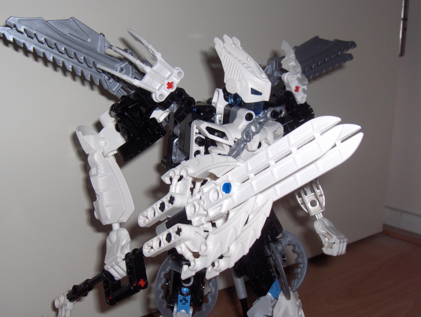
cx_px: 194
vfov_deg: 33.7
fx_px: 524
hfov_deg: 43.8
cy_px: 164
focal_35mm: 43
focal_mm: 8
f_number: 4.8
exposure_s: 1/60
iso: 100
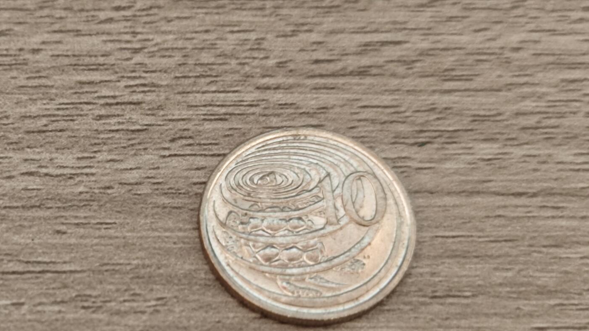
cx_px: 294
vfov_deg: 14.7
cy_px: 214
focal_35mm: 82
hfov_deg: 25.9
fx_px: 1281
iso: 640
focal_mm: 8.7
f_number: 1.9
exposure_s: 1/41
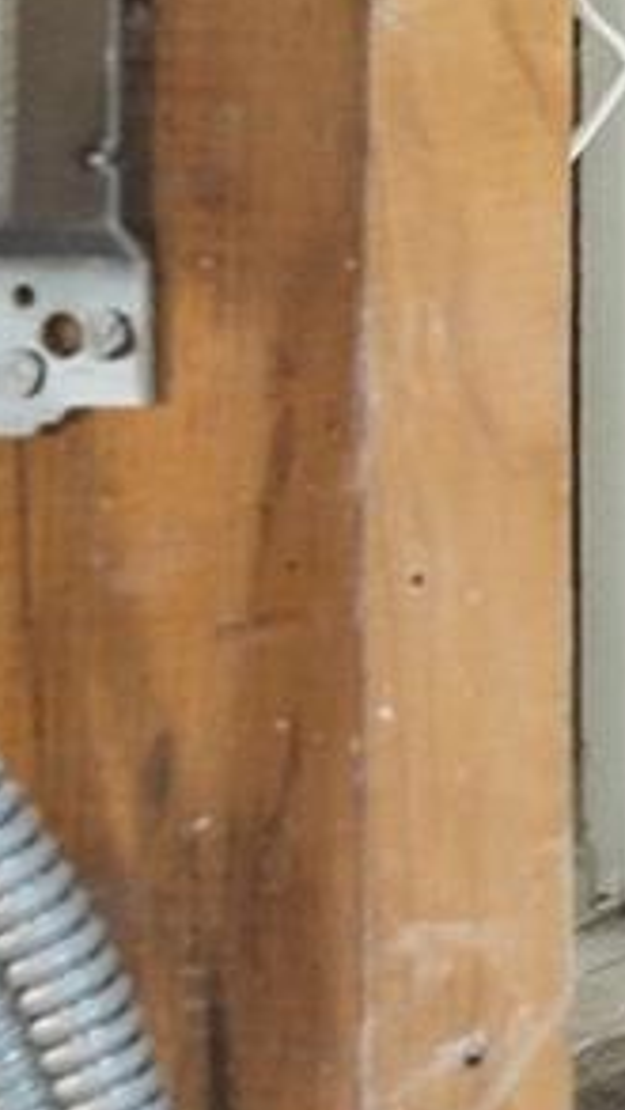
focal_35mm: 88
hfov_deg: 5.2
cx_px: 3670
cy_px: -229
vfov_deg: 22.3
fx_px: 2590
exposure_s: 1/20
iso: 800
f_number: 9
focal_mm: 12
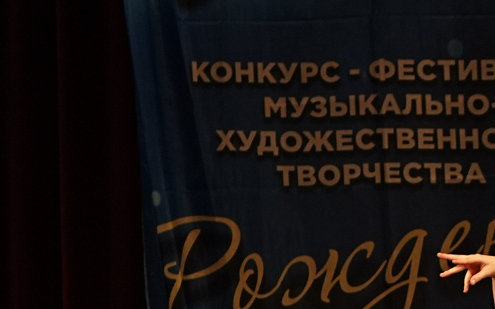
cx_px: 592
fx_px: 9199
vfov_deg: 1.9
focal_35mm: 682
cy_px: 419
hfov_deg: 3.1
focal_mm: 130
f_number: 2.8
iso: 1250
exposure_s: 1/400
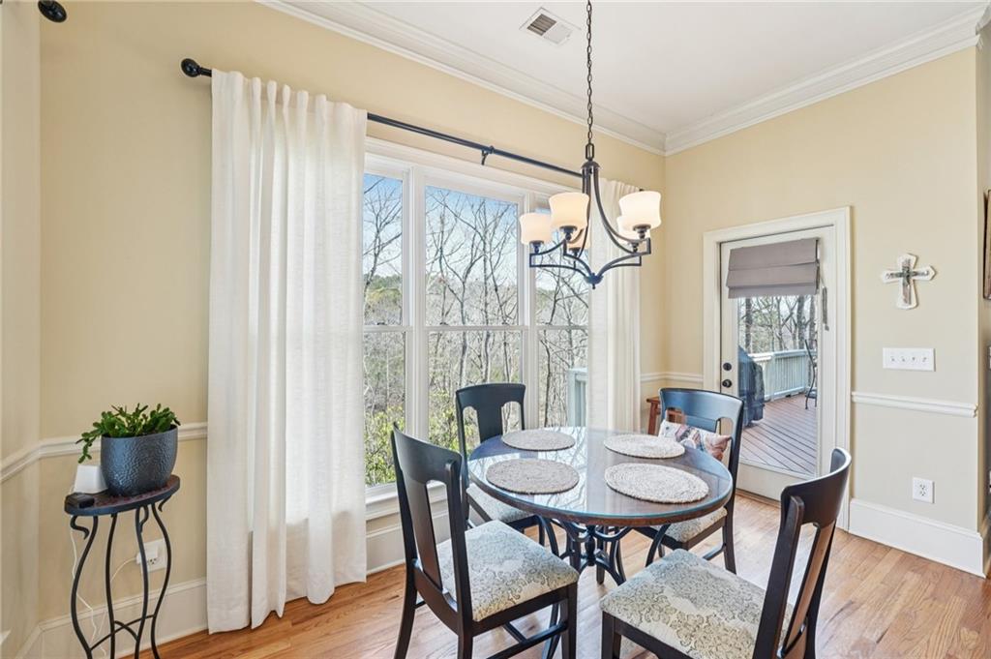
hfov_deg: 104.3
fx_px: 385
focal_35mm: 14
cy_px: 330
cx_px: 496
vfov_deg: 81.1
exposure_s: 1/20
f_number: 8
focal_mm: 14
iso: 320
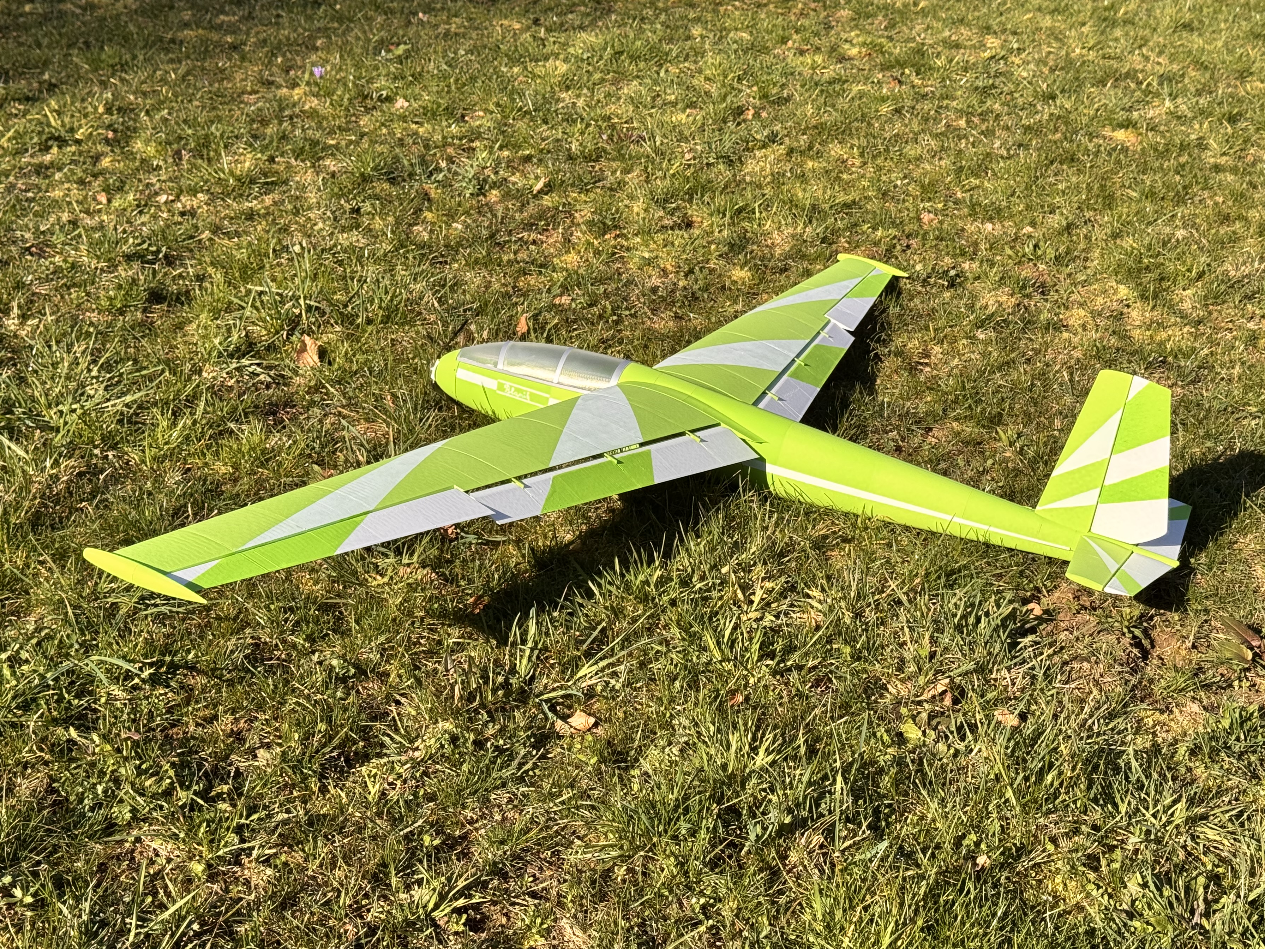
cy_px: 483
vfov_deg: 27.0
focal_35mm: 54
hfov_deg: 35.5
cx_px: 701
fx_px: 1973
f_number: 1.78
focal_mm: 6.76
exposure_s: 1/4049
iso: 64
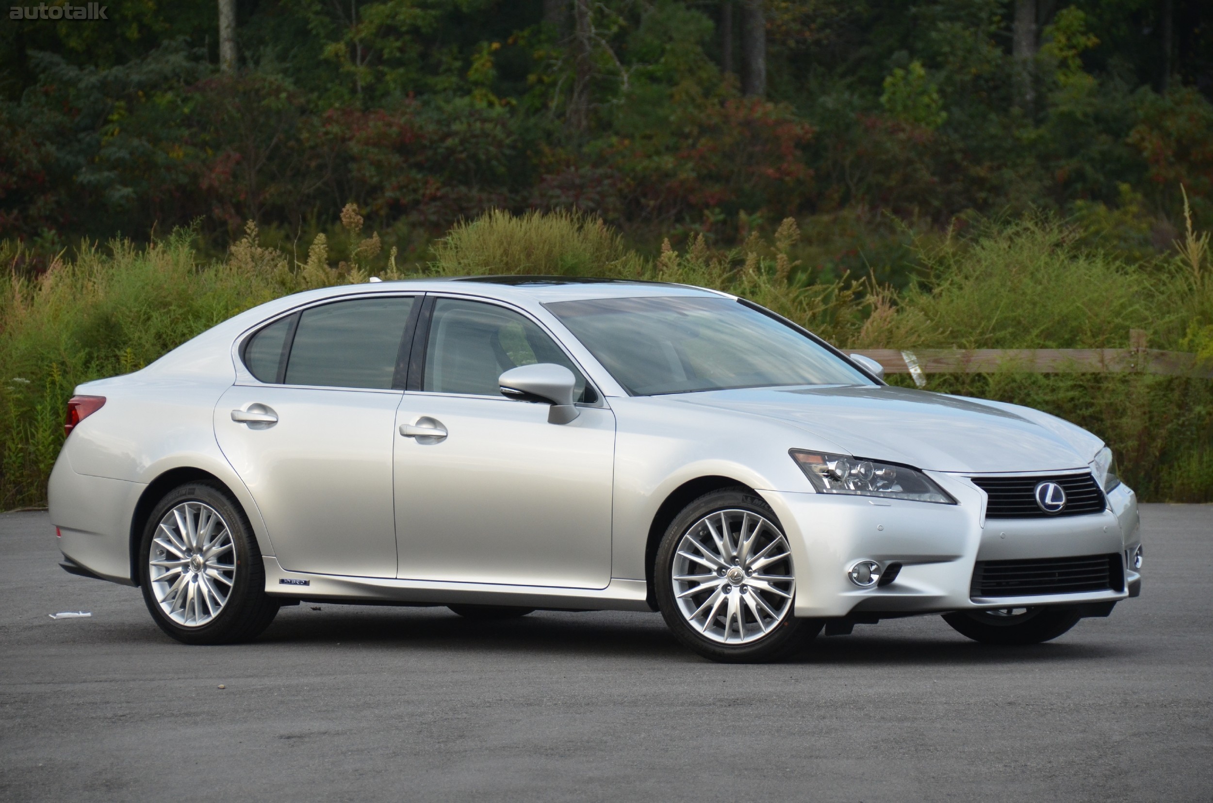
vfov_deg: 7.0
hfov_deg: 10.6
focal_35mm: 195
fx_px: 6557
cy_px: 402
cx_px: 606
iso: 800
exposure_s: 1/800
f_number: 5.6
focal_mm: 130
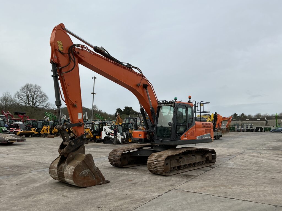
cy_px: 106
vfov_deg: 49.7
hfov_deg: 63.4
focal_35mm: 28
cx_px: 141
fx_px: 228
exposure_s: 1/1490
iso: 25
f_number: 1.8
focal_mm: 3
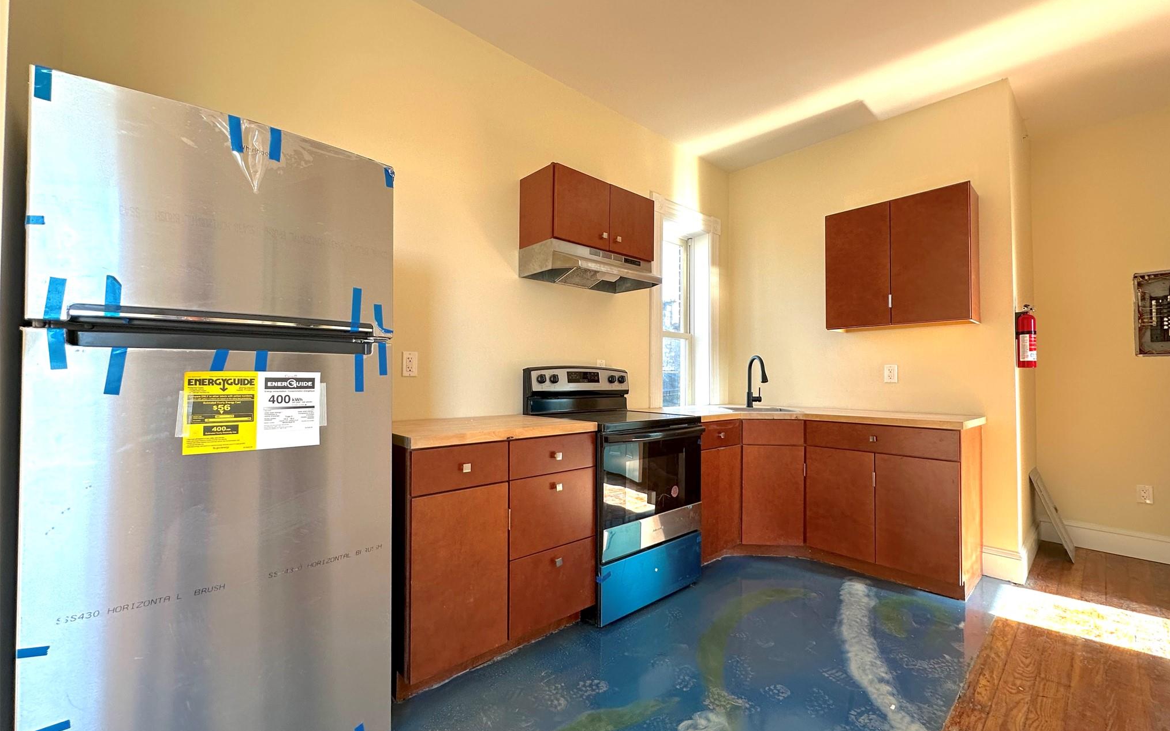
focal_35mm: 15
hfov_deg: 101.5
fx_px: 478
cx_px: 591
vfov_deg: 74.8
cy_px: 370
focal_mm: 2.22
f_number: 2.2
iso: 100
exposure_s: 1/99
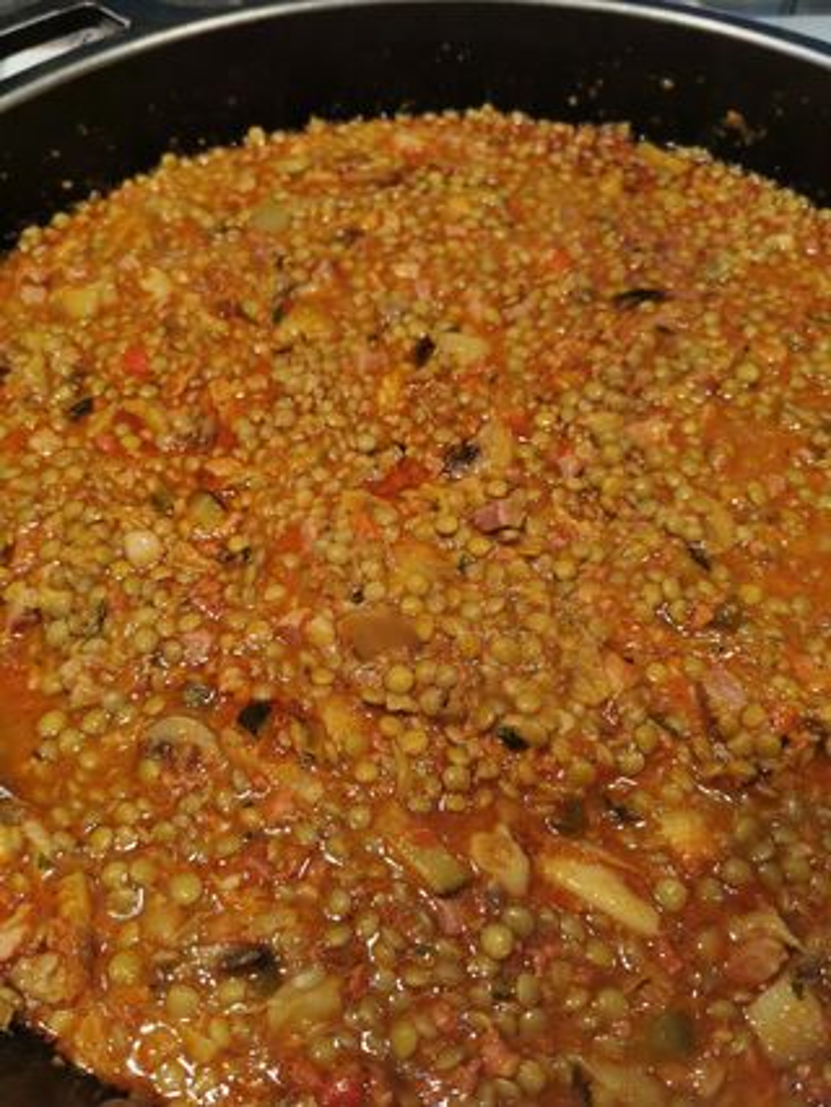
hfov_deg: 51.4
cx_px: 416
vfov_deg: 65.3
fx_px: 863
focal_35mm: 27
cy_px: 554
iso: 50
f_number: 1.6
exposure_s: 1/281
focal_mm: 5.56
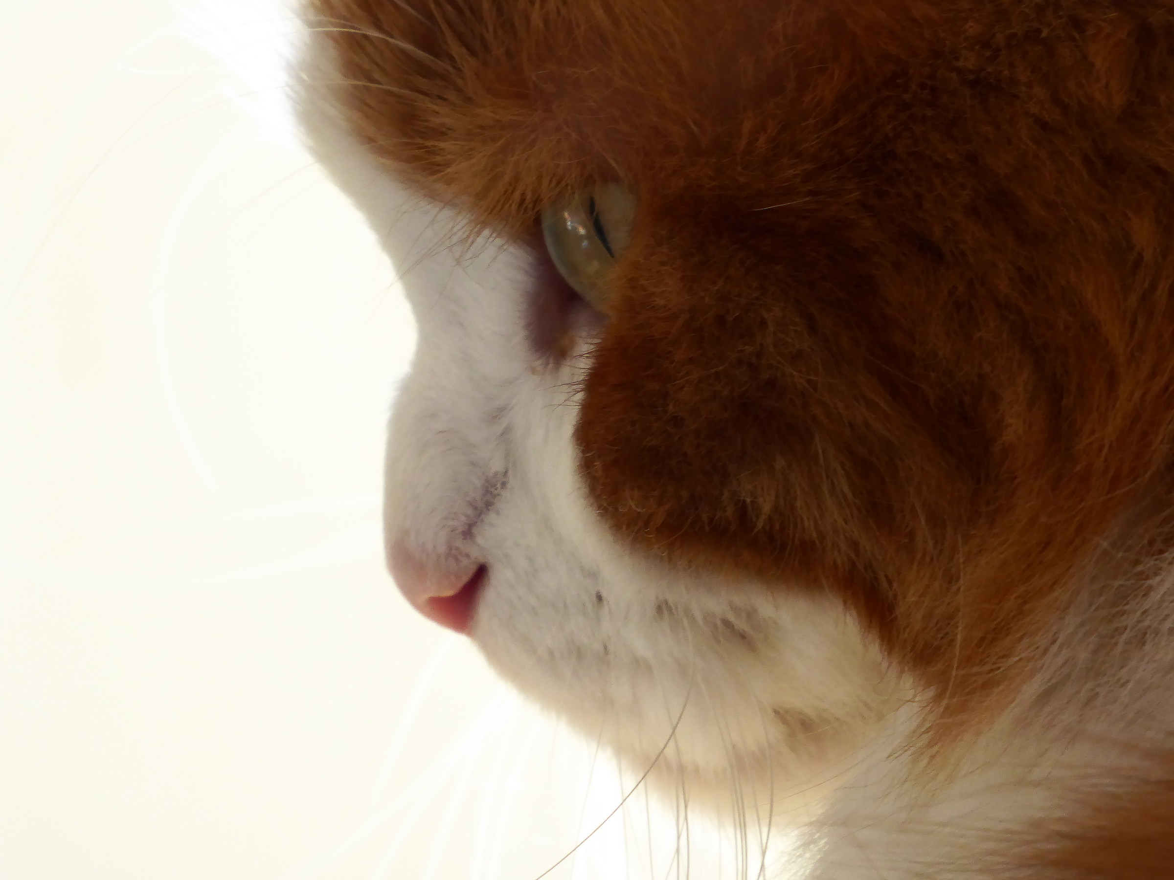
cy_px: 440
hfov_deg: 4.3
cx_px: 587
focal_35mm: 465
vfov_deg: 3.2
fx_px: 15770
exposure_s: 1/60
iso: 400
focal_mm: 83.4
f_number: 6
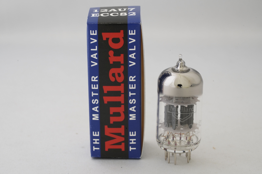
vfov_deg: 13.4
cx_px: 131
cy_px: 87
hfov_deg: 20.0
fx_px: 742
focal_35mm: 102
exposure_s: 1/1.25
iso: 800
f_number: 20
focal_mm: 102
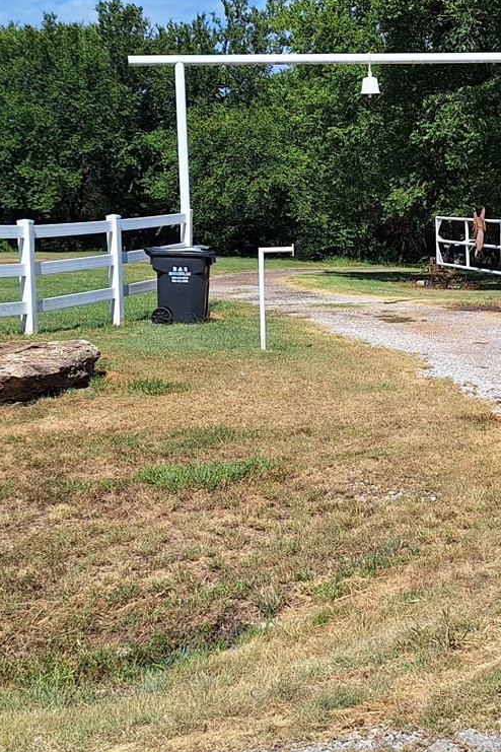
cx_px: 355
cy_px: 274
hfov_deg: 21.8
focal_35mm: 62
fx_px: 1294
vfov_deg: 32.2
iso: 40
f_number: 1.8
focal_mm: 5.54
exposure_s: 1/3546
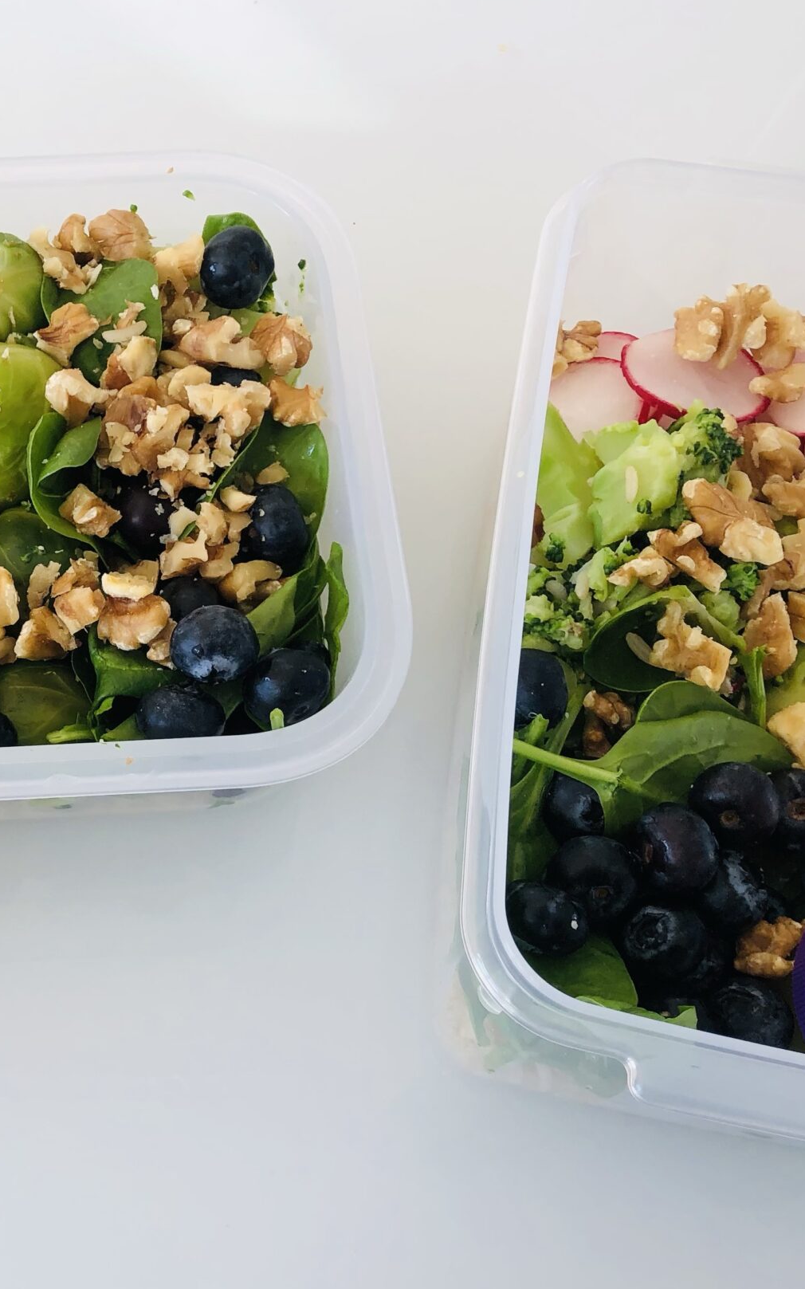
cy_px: 733
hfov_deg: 26.3
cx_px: 43
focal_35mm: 47
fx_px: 1651
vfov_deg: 42.6
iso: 32
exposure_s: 1/120
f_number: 1.8
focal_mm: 4
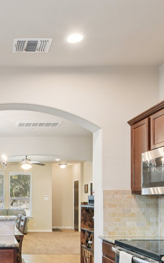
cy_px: 185
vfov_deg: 50.2
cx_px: -11
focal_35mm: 38
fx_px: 272
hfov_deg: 30.5
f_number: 8
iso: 400
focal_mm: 10
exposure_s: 1/8
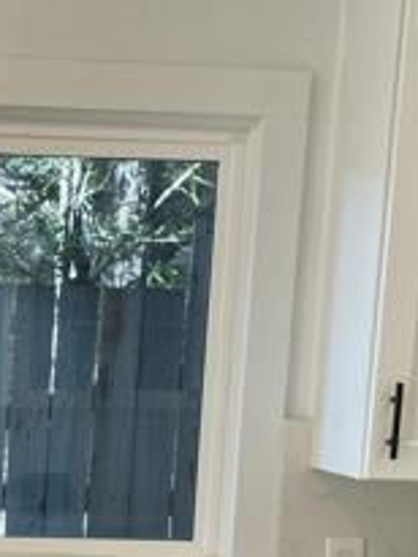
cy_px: 560
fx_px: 1303
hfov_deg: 17.4
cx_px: -79
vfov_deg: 23.1
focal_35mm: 81
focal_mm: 4.25
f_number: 1.8
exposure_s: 1/120
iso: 80
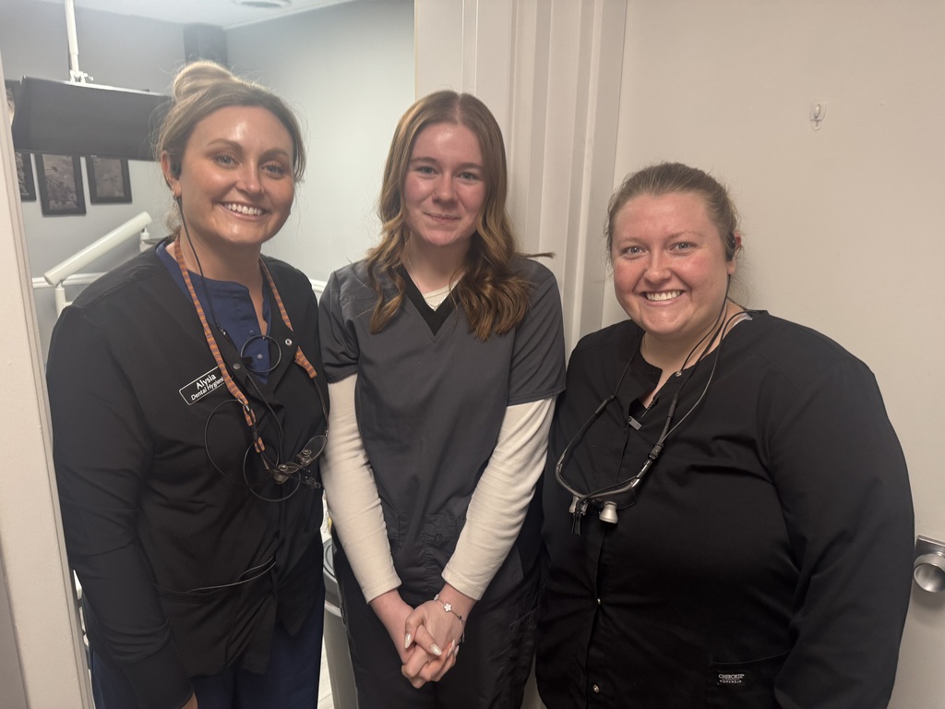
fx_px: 655
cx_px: 472
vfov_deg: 56.8
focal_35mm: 24
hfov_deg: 71.6
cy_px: 354
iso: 160
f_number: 1.78
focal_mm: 6.76
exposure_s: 1/60
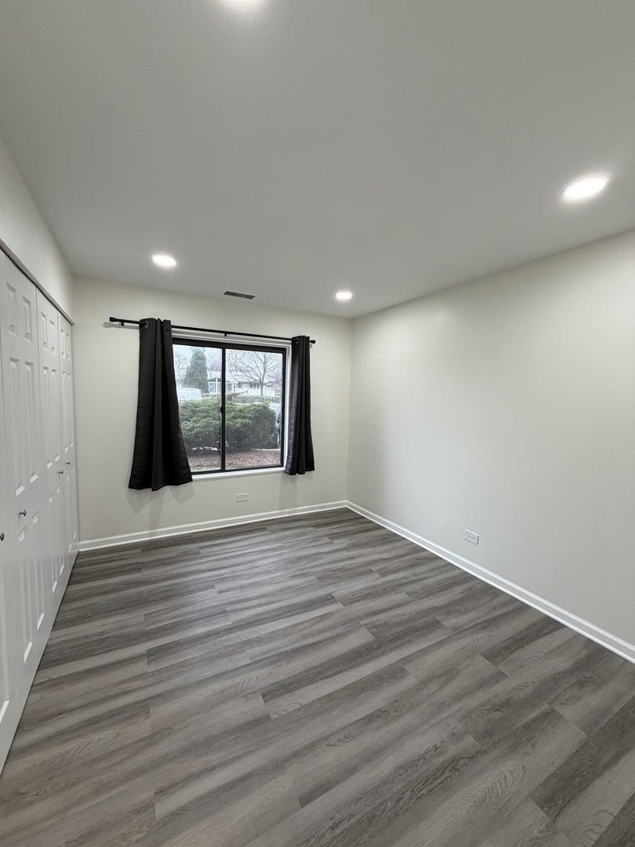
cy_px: 424
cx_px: 318
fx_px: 342
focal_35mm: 14
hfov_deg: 85.7
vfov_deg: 102.1
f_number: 2.2
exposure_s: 1/120
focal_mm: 2.22
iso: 200
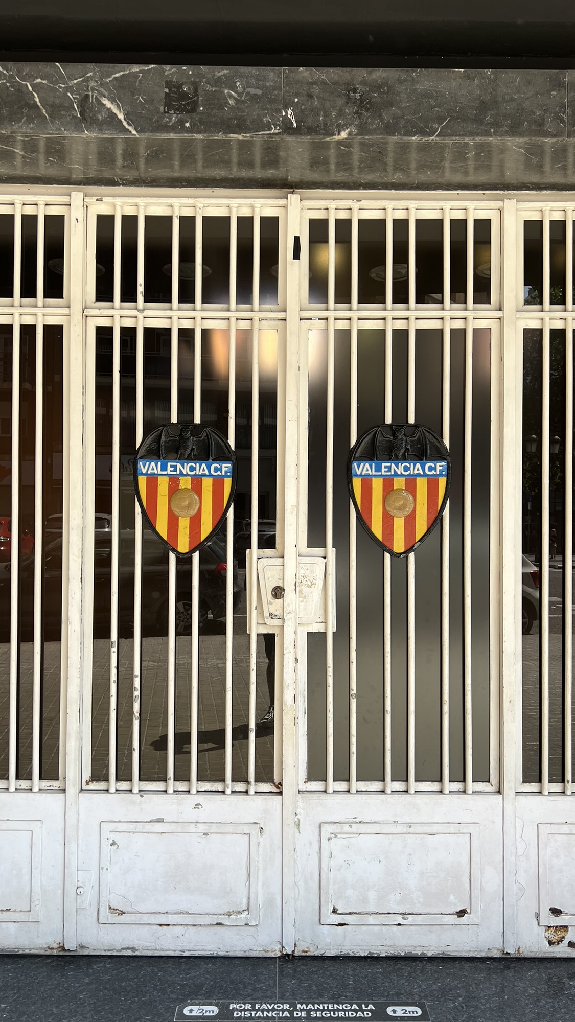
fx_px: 786
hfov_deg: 40.2
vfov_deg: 66.1
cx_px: 288
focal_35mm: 29
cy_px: 517
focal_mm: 5.7
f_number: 1.5
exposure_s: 1/775
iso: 50
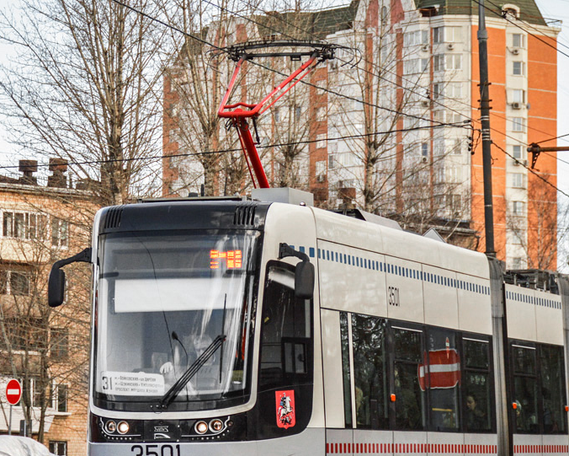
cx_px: 295
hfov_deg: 11.0
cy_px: 249
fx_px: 2947
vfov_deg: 8.8
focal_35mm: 175
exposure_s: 1/640
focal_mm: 70
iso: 400
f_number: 5
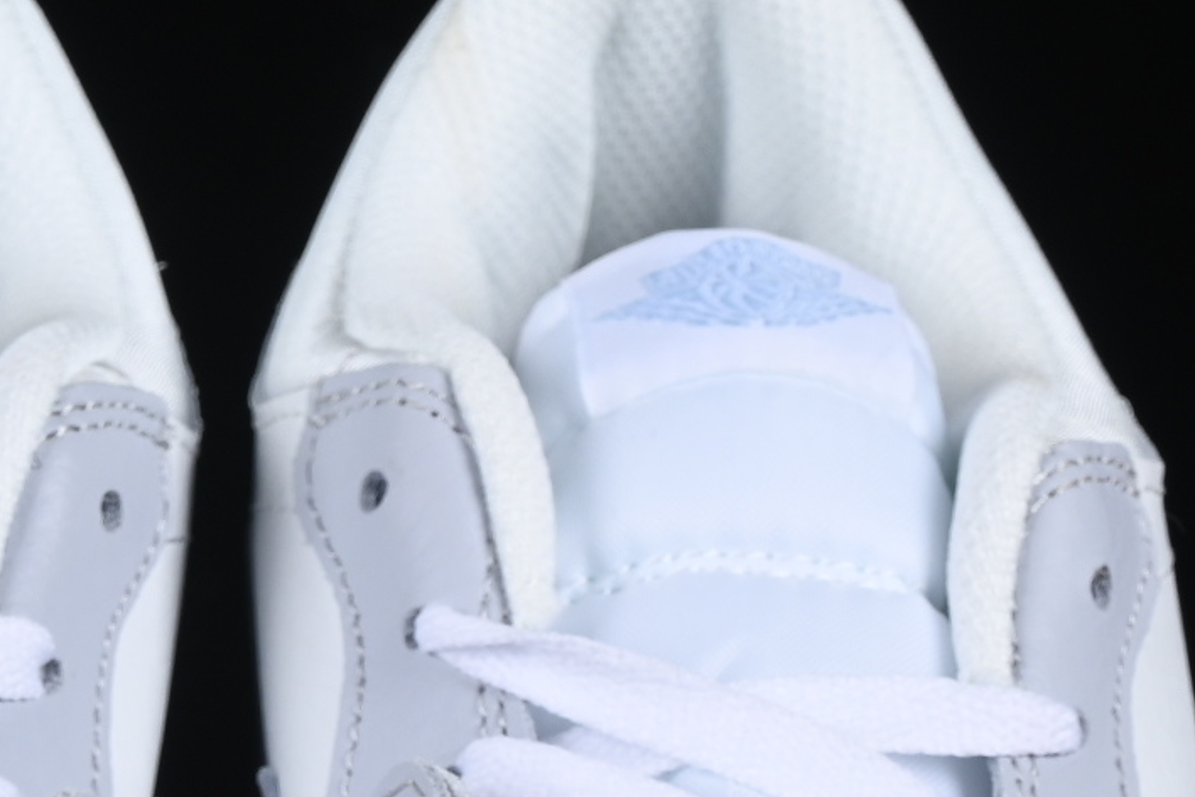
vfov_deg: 4.6
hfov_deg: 7.0
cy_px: 1319
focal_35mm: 295
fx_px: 9792
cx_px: 233
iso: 160
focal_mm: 50
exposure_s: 1/80
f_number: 8
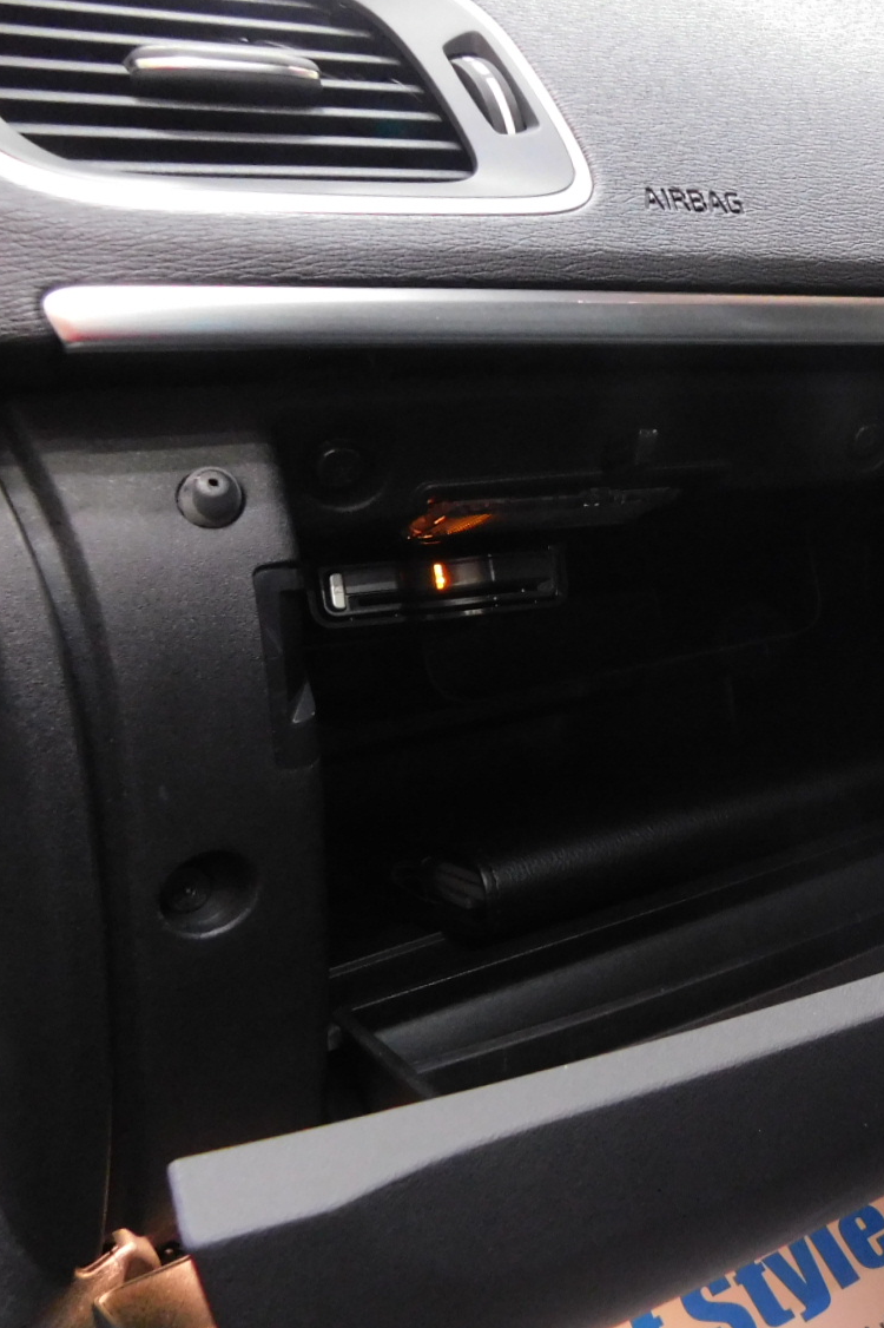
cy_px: 657
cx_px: 870
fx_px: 1253
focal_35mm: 34
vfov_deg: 55.8
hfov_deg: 35.4
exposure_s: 1/8
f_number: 3
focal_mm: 4
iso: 640
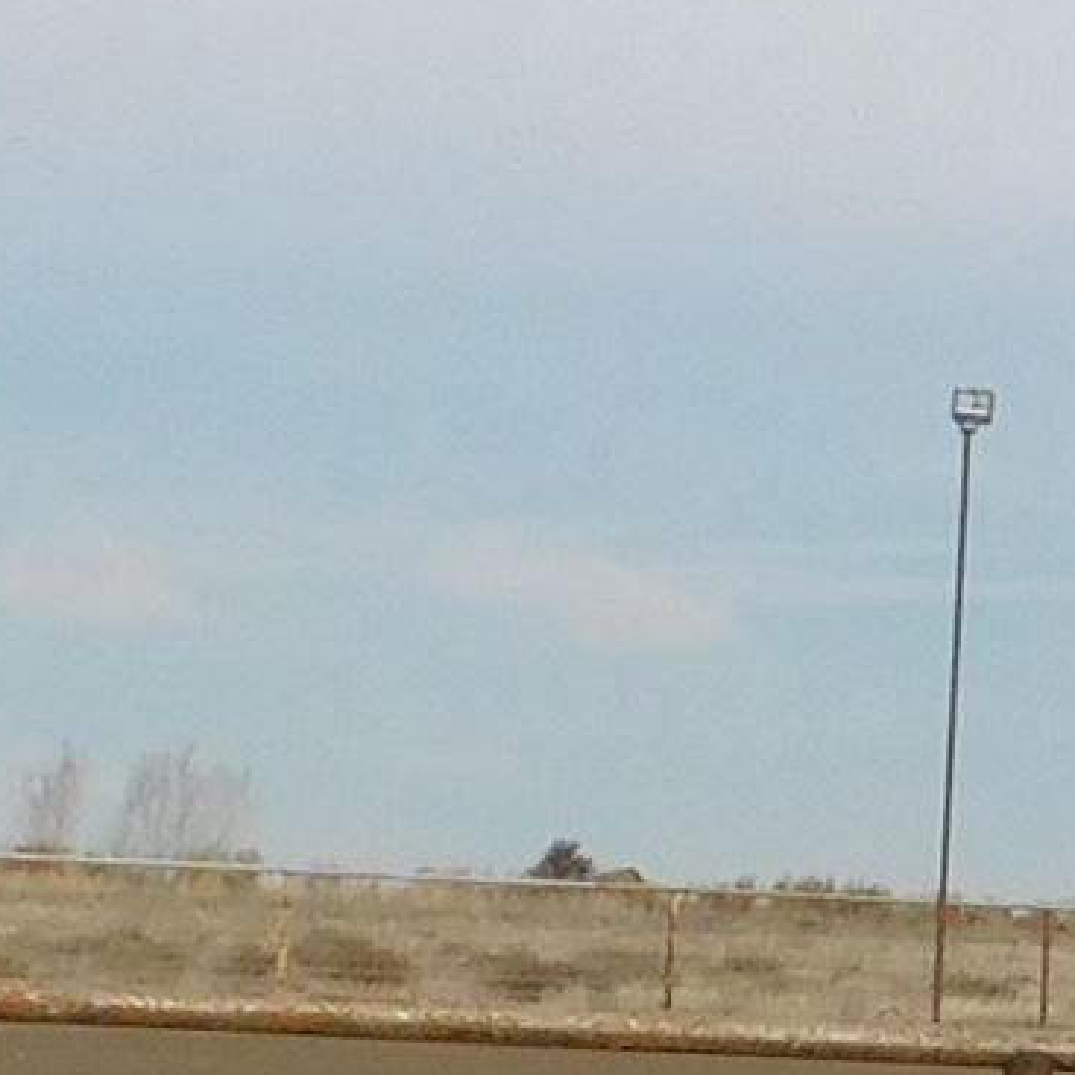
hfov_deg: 10.1
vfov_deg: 10.2
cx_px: 1318
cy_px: 993
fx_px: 5973
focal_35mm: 170
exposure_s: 1/1250
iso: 125
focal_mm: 4
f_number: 3
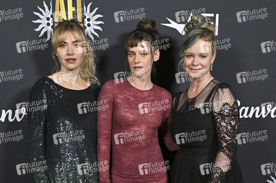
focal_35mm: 37
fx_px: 283
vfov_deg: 35.9
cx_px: 138
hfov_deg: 51.9
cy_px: 92
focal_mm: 37
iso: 2500
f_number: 6.3
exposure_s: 1/320
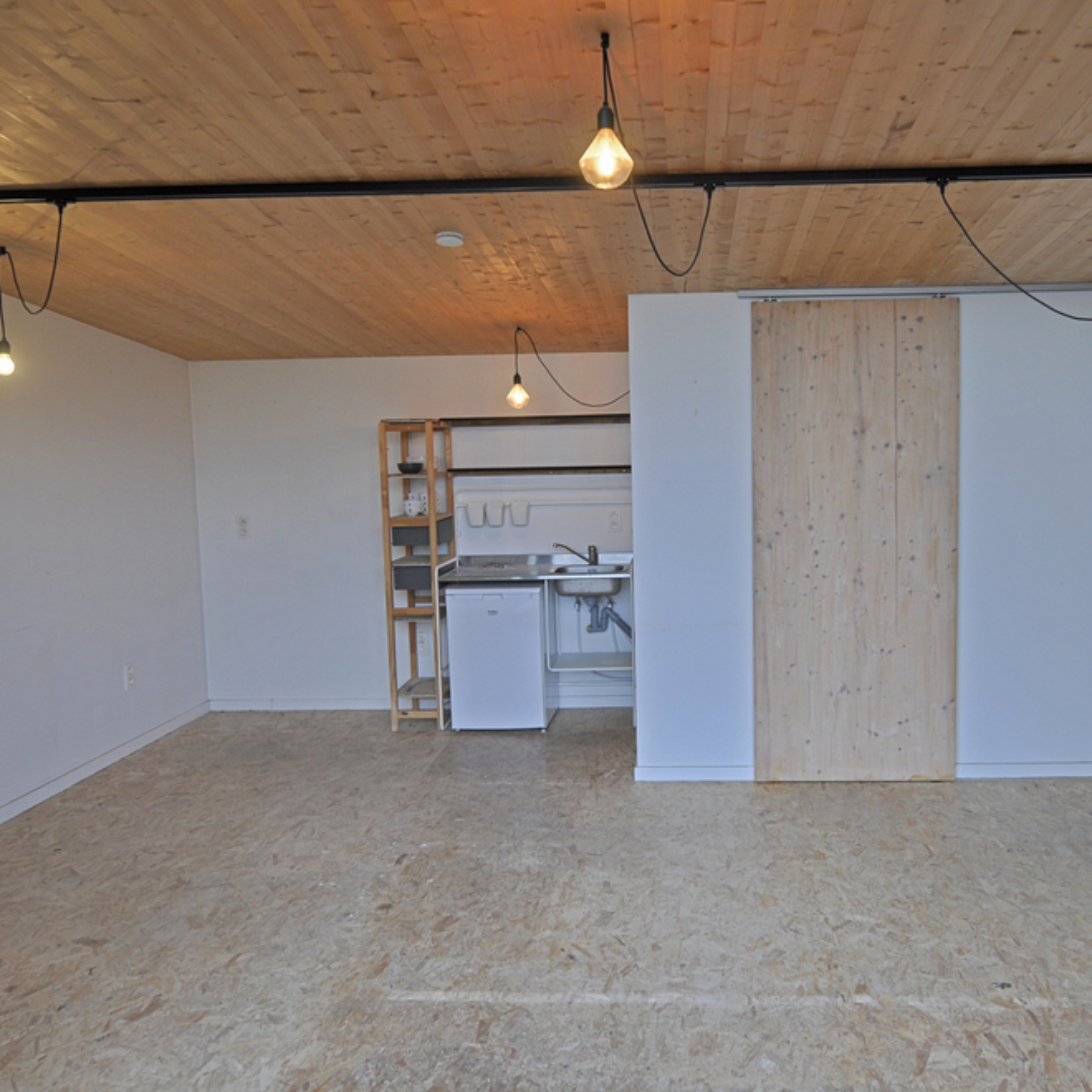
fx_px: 964
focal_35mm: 27
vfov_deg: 59.1
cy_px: 546
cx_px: 657
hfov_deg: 58.6
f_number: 4
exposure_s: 1/60
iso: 200
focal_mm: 14
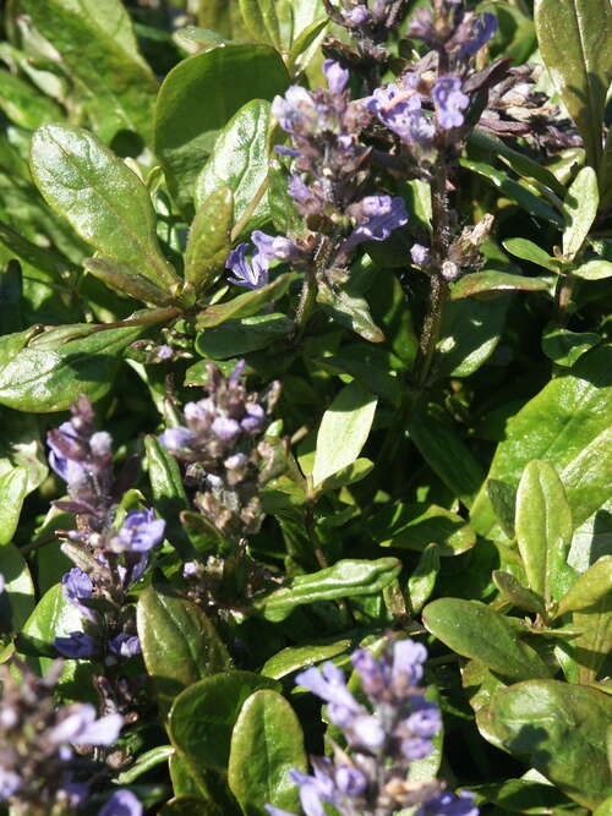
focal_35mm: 199
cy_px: 408
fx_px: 4693
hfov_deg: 7.5
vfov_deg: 9.9
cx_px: 306
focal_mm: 50.48
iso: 100
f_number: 5.6
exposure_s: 1/180
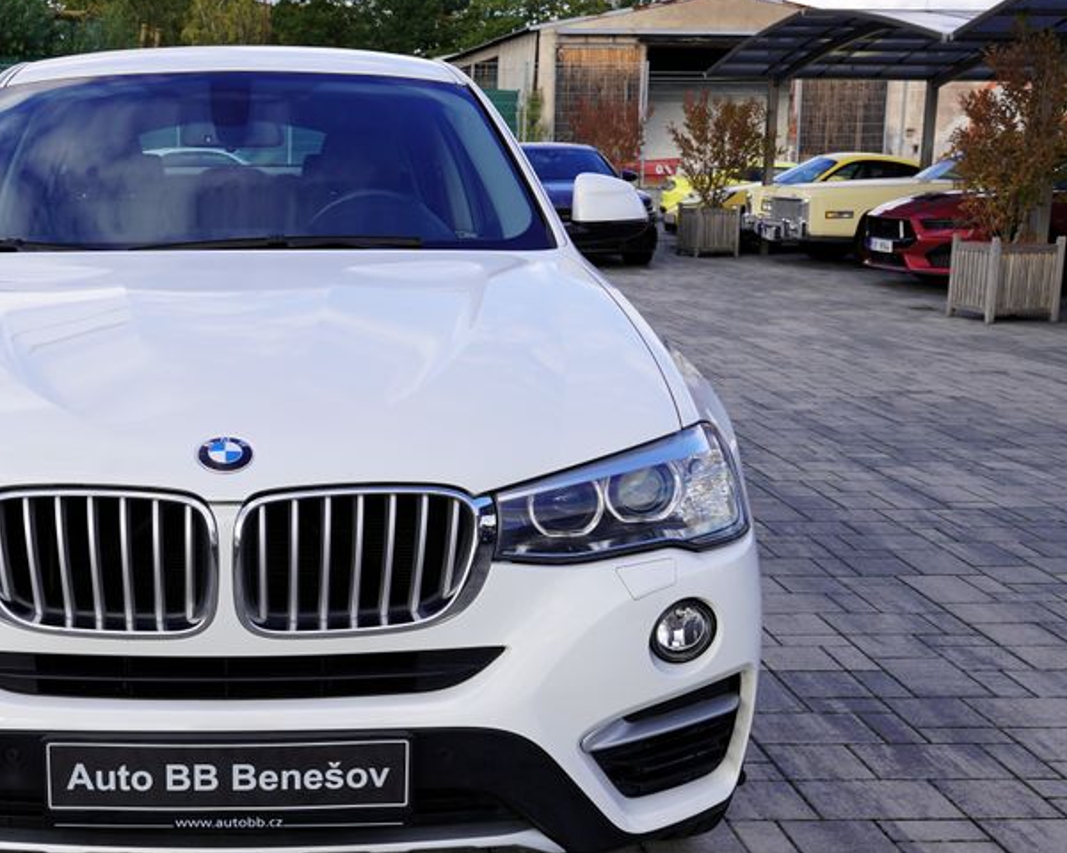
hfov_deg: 37.5
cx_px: 228
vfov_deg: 31.4
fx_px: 1516
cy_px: 439
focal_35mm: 48
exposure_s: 1/125
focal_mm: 30
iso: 100
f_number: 8
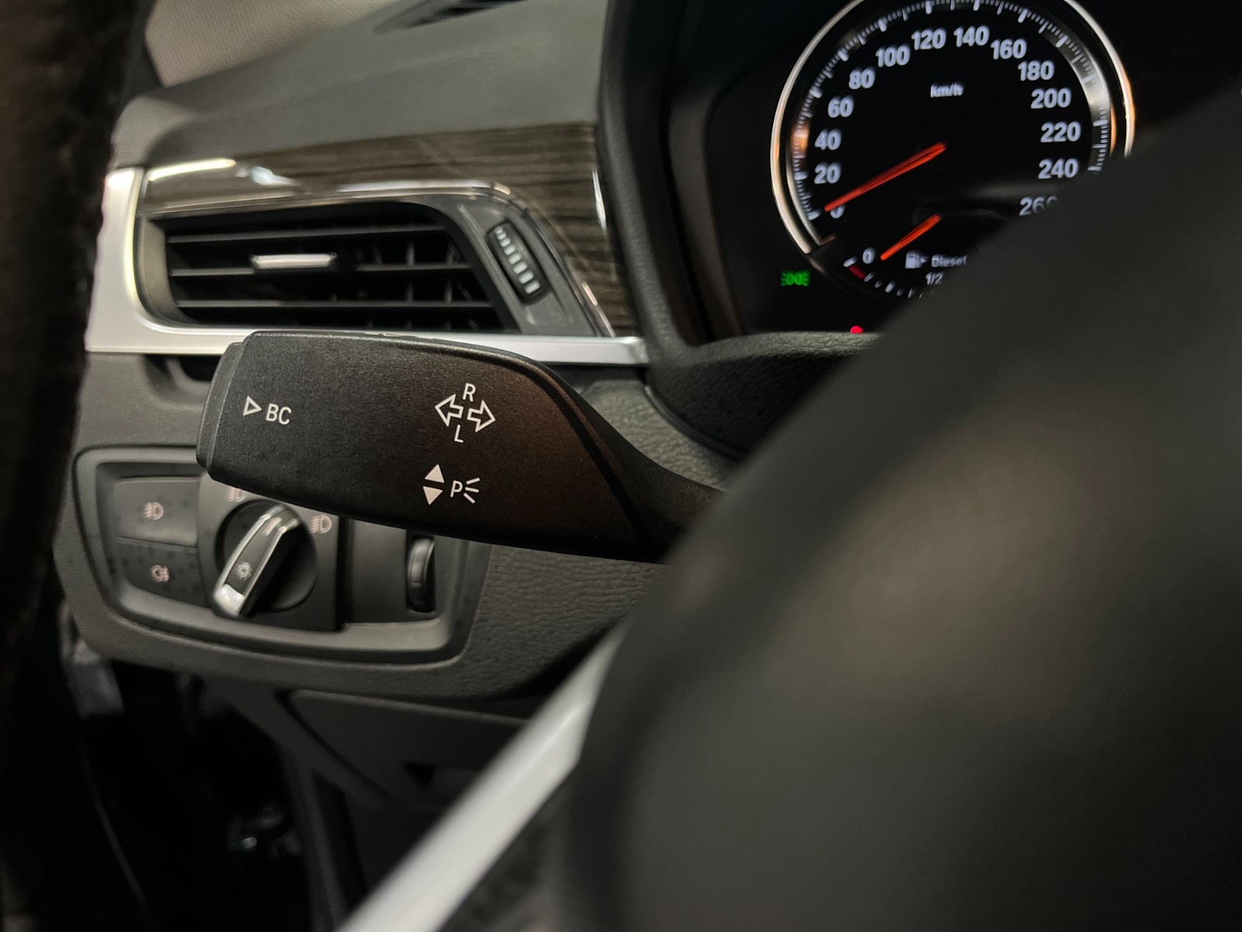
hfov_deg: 67.3
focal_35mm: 26
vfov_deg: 53.1
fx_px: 933
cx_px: 621
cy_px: 466
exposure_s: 1/33
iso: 400
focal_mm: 5.1
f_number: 1.6
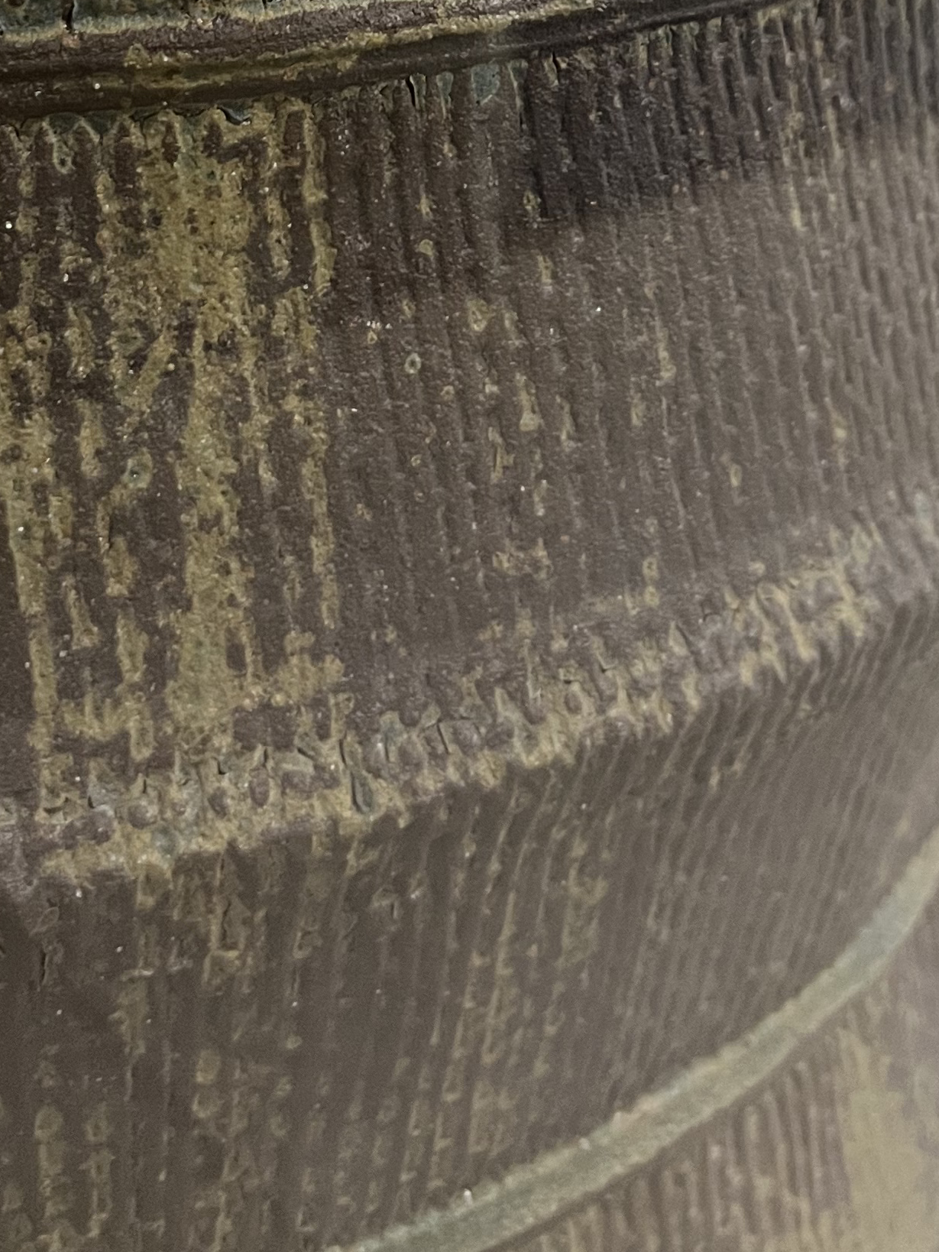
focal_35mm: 64
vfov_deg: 27.1
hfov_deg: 22.9
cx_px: 513
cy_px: -208
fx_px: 2314
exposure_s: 1/40
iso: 400
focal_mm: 5.7
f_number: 1.5
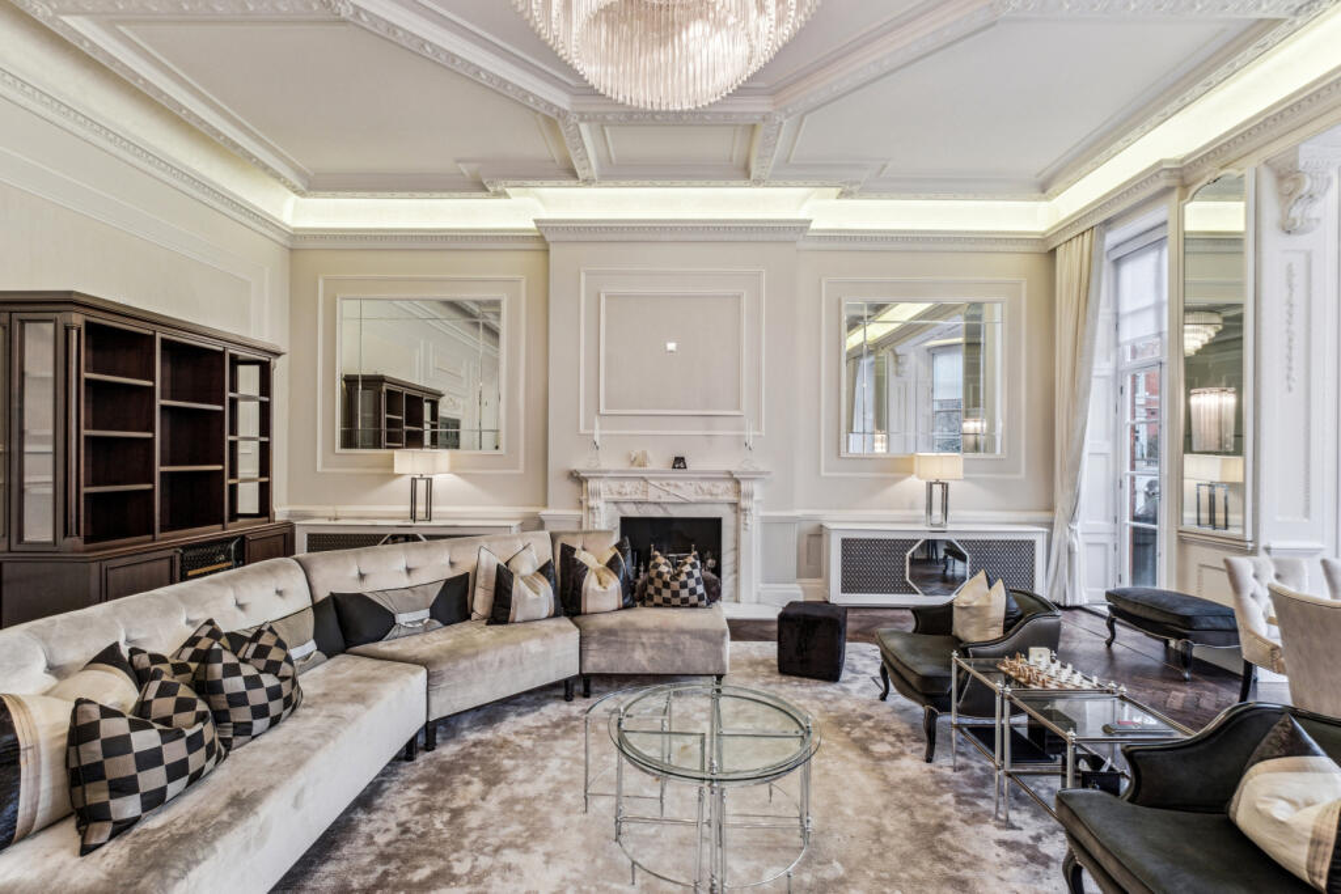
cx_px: 670
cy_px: 447
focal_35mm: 15
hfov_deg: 100.4
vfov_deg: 77.3
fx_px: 559
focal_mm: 10
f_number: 8
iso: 640
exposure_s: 1/6
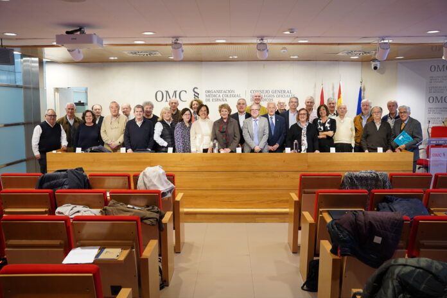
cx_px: 224
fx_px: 428
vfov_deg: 38.4
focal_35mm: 34
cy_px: 149
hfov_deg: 55.1
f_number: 4.5
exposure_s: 1/250
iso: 2500
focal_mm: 34.5
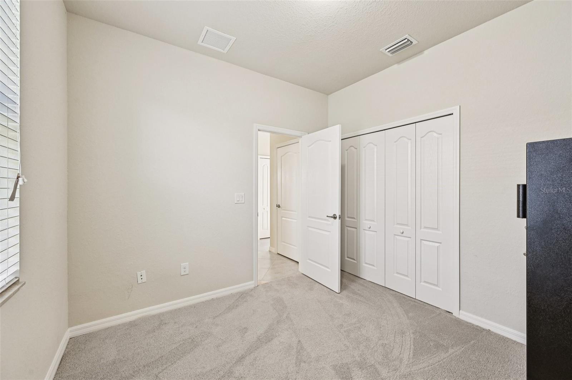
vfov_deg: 81.1
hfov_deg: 104.3
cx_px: 286
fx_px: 222
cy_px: 190
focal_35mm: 14
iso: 400
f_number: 8
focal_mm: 14
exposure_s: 1/20
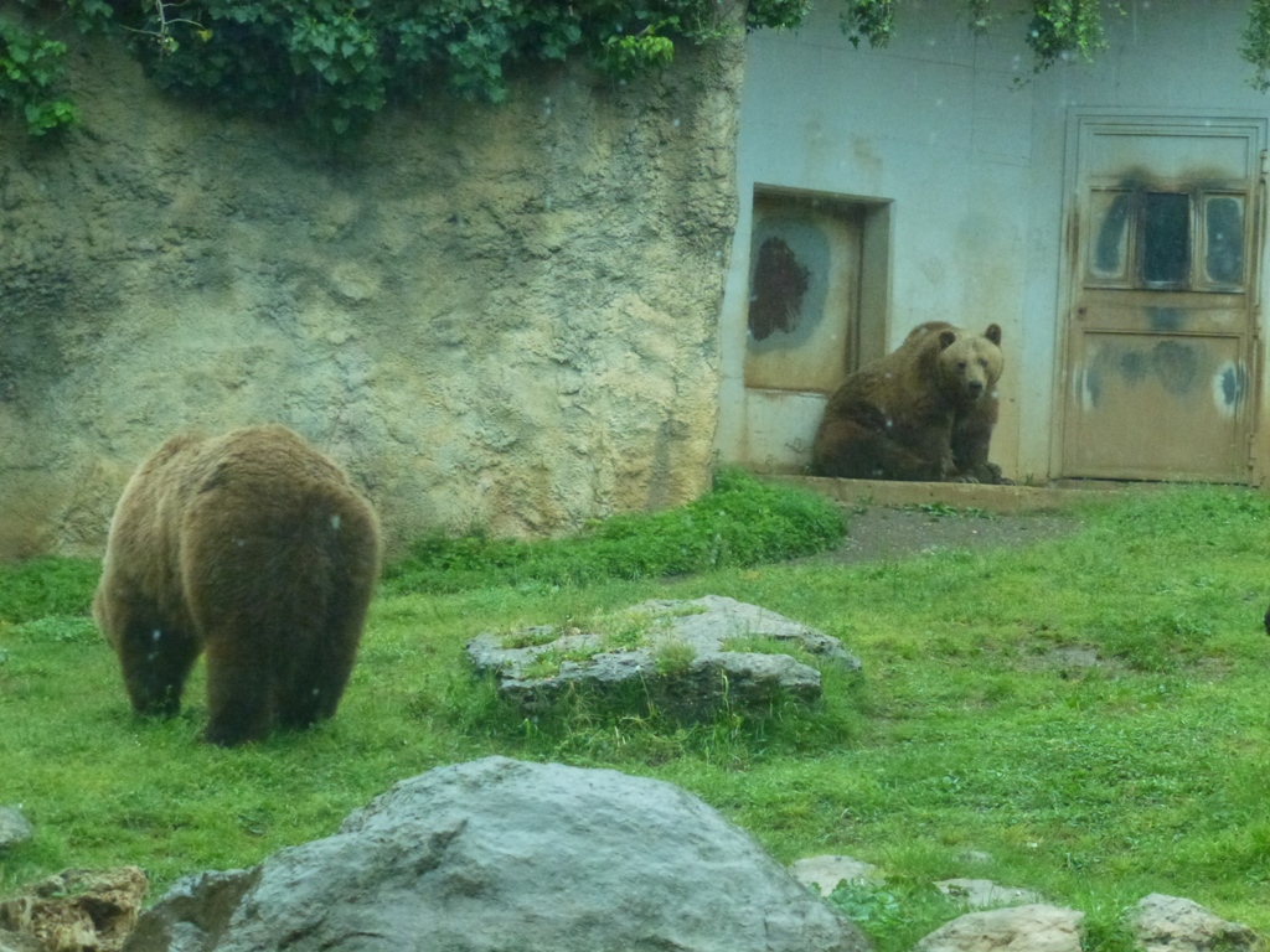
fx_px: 4146
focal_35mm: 113
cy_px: 476
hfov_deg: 17.4
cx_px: 635
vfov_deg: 13.1
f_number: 5.1
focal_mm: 20.2
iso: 800
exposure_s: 1/250
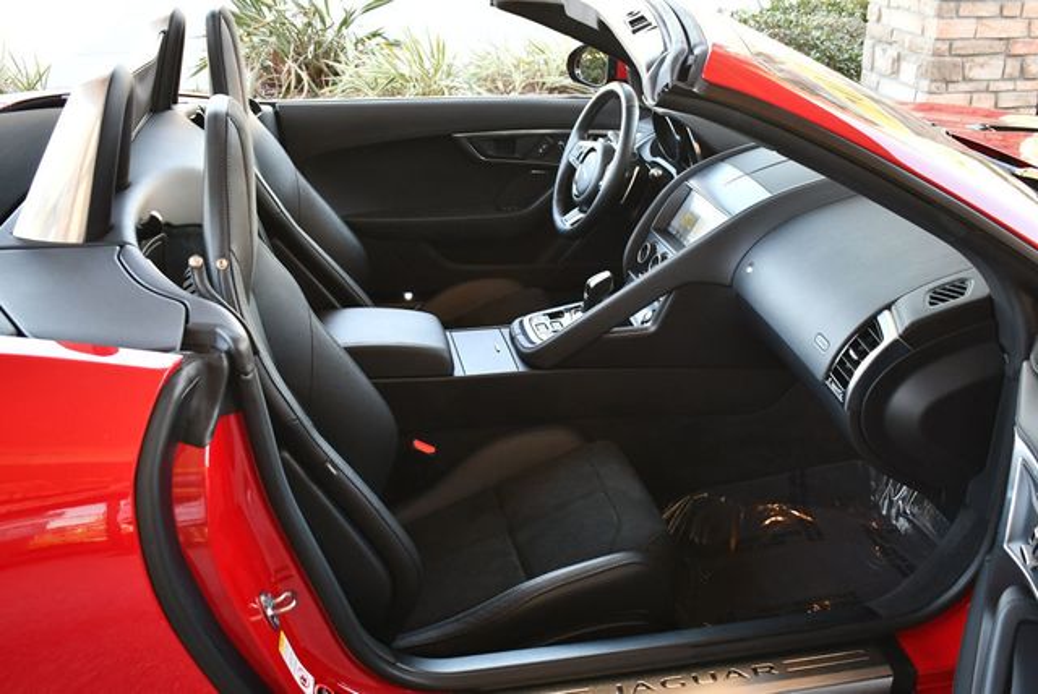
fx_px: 1039
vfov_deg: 36.9
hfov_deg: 53.1
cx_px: 519
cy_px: 347
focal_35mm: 36
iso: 800
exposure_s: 1/200
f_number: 3.5
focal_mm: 18
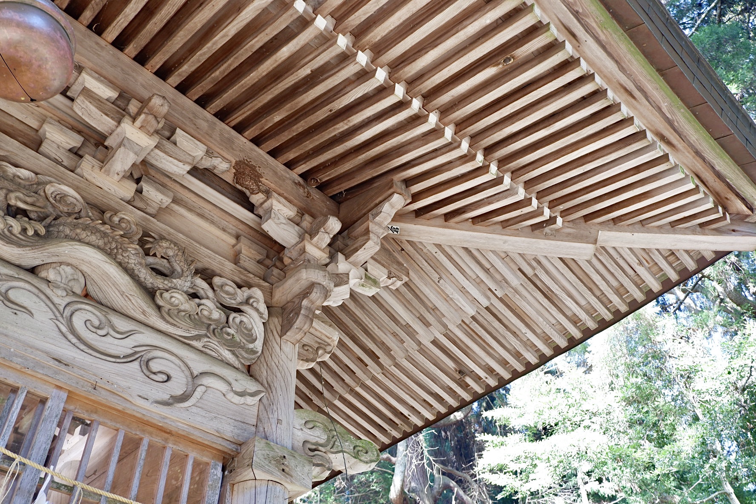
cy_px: 252
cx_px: 378
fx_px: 630
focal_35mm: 30
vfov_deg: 43.6
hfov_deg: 61.9
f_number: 4.2
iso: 320
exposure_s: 1/42
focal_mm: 20.3
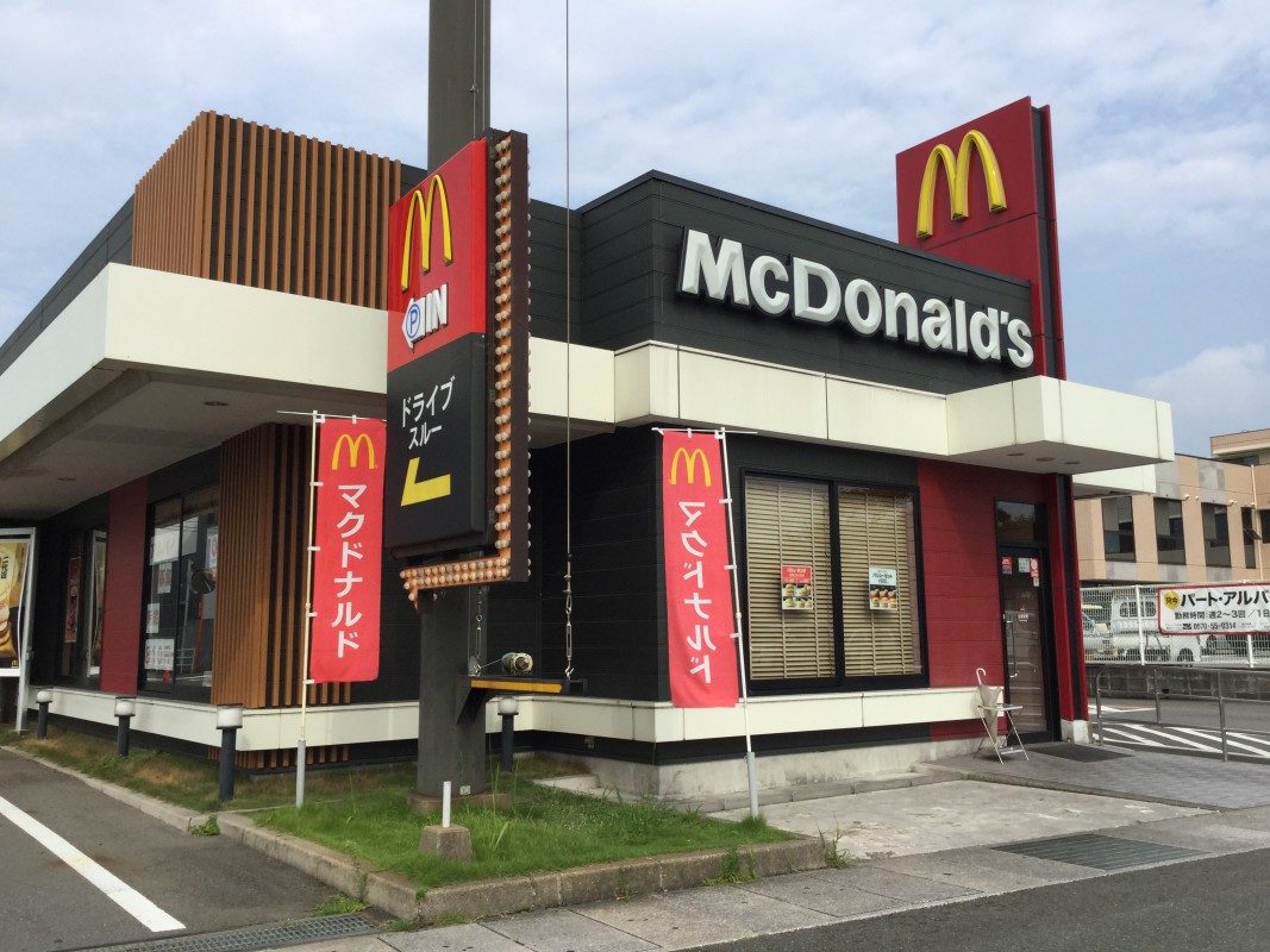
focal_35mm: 31
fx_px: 1137
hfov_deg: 58.4
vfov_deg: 45.4
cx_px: 635
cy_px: 476
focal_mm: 3.3
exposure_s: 1/1164
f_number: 2.4
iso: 25
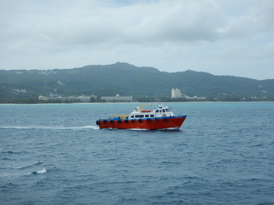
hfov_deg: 29.0
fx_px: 530
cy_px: 102
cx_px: 137
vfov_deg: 21.9
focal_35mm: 67
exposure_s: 1/1000
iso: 125
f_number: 4.5
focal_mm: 12
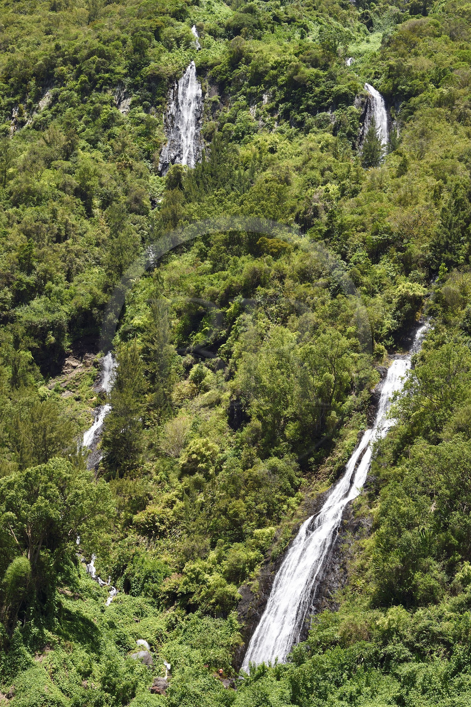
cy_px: 354
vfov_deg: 28.9
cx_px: 236
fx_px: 1375
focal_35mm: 70
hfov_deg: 19.4
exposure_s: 1/250
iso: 200
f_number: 9
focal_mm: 70
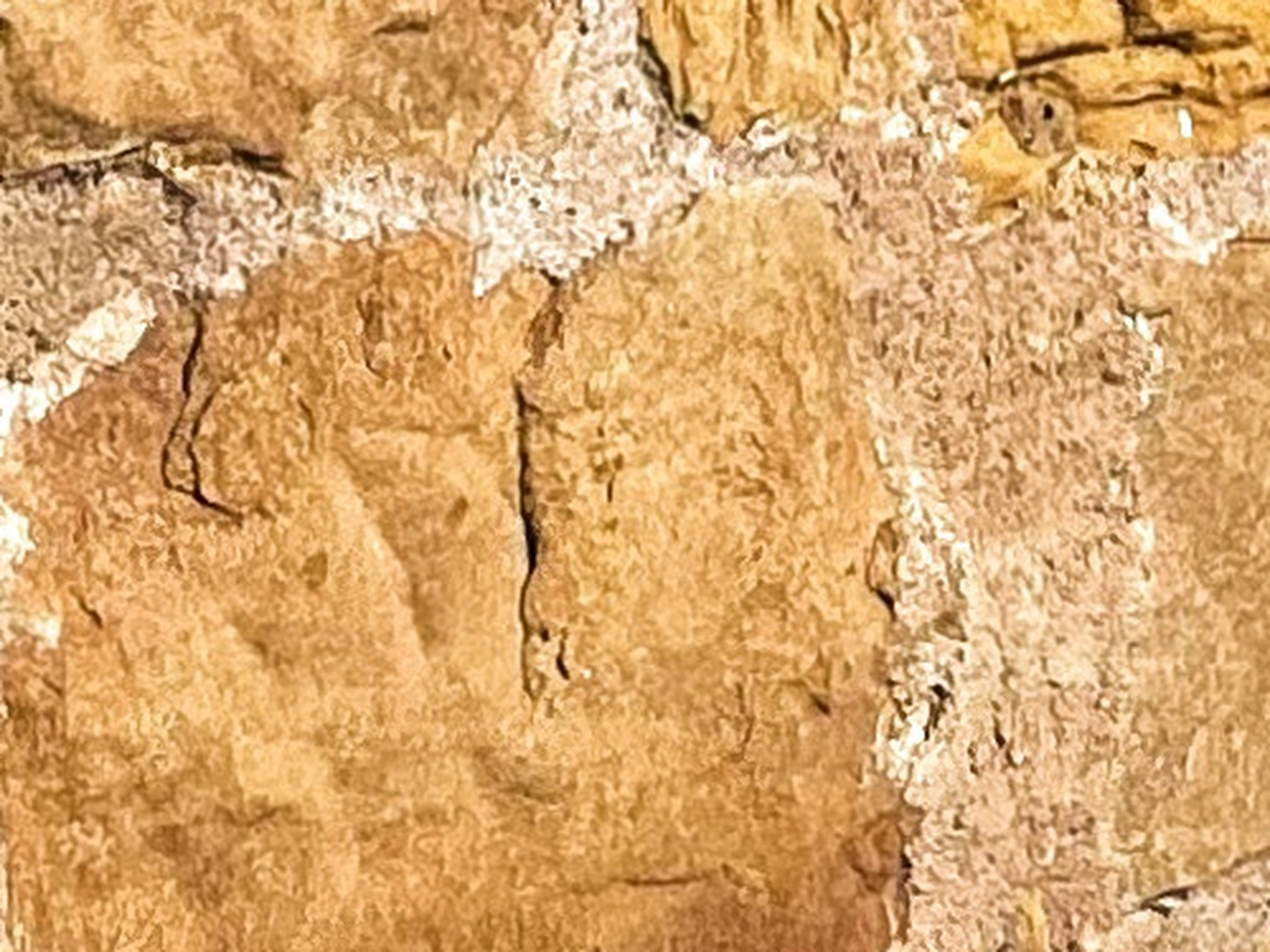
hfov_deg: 9.5
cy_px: -2549
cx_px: 1541
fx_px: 7558
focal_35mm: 206
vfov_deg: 6.2
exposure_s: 1/4525
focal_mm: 5.1
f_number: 1.6
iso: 32
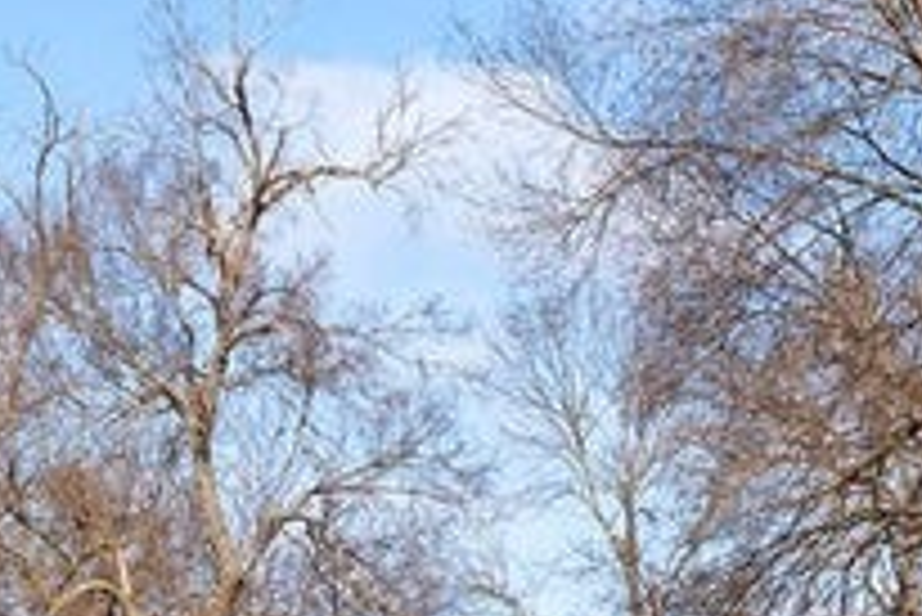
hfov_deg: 16.8
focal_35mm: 120
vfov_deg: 10.8
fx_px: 3075
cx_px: 819
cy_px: 1043
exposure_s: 1/400
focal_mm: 16
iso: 250
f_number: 8
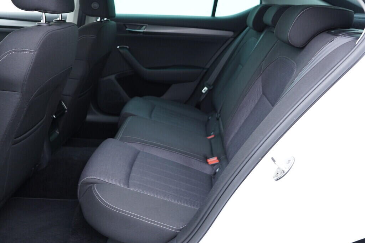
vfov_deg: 36.9
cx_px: 182
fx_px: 365
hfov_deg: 53.1
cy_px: 122
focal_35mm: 36
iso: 320
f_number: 2.8
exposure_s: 1/40
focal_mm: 24
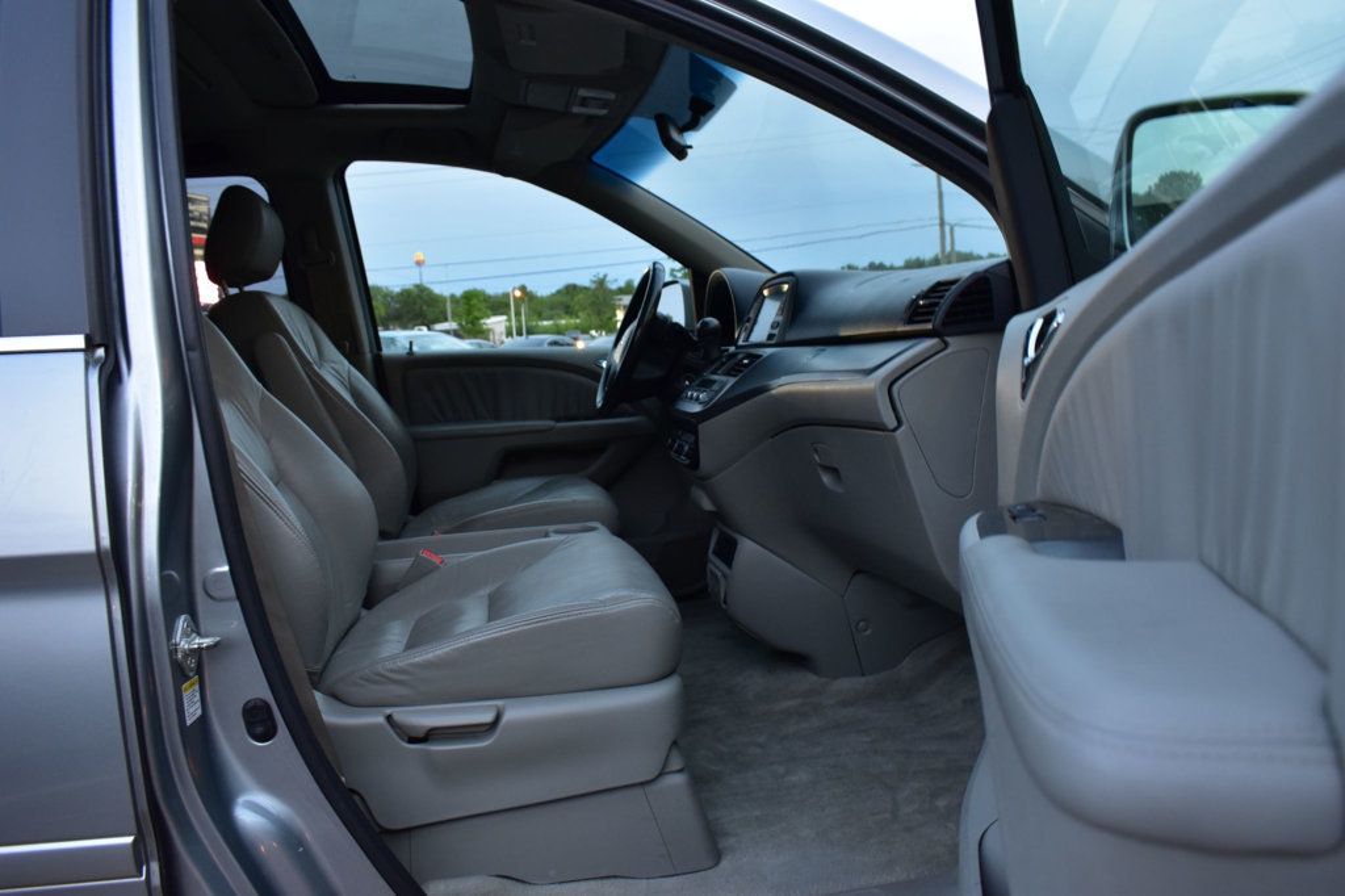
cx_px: 672
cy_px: 448
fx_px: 1008
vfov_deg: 47.9
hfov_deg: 67.4
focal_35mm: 27
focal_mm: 18
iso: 900
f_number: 6.3
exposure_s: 1/15
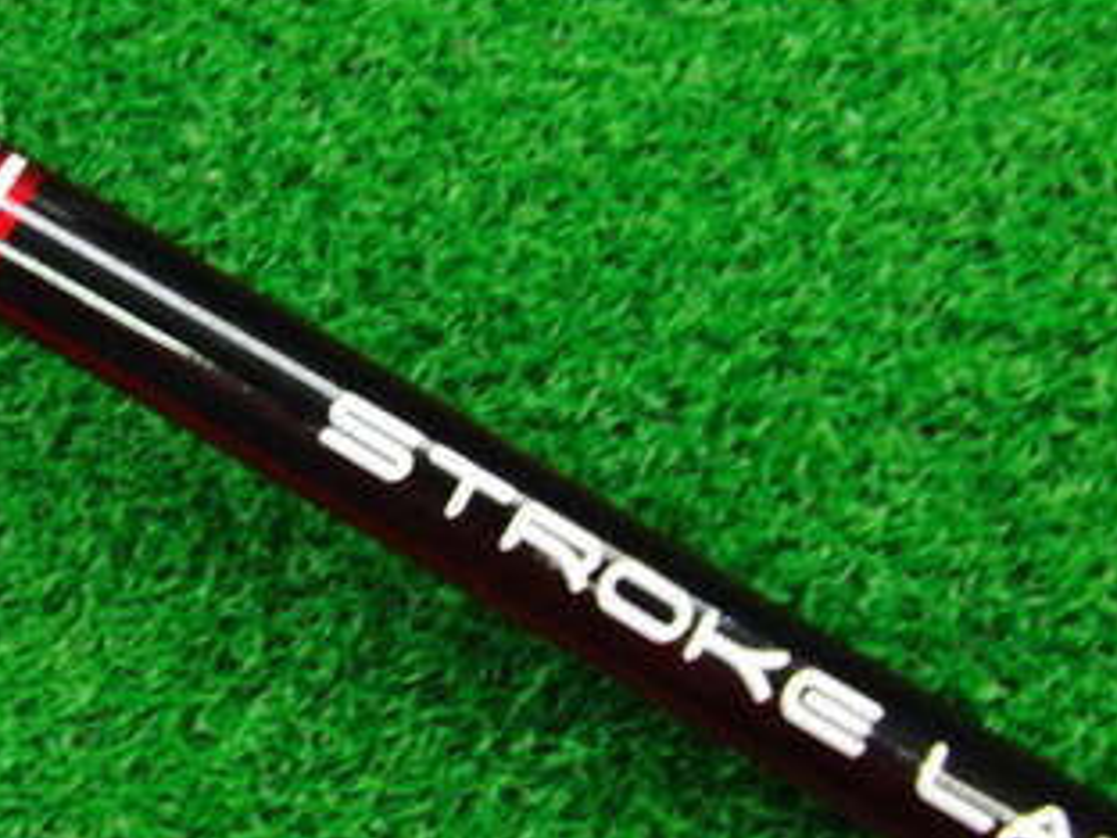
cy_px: 269
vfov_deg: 19.3
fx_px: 2452
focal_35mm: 76
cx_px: 100
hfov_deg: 24.9
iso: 400
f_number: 3.6
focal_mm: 6.42
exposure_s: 1/25
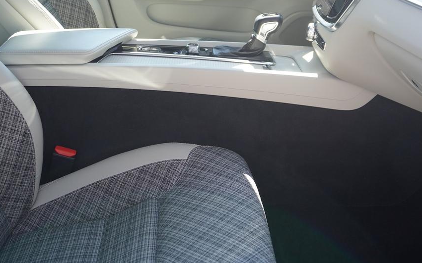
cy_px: 98
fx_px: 503
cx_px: 181
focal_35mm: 44
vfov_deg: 29.2
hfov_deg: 45.4
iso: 250
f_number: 4
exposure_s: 1/160
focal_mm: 19
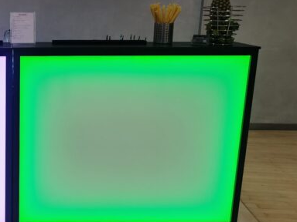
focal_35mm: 48
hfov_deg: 36.2
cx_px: 8
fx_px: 412
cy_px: 91
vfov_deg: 30.2
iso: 220
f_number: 1.89
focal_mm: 5.89
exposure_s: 1/100
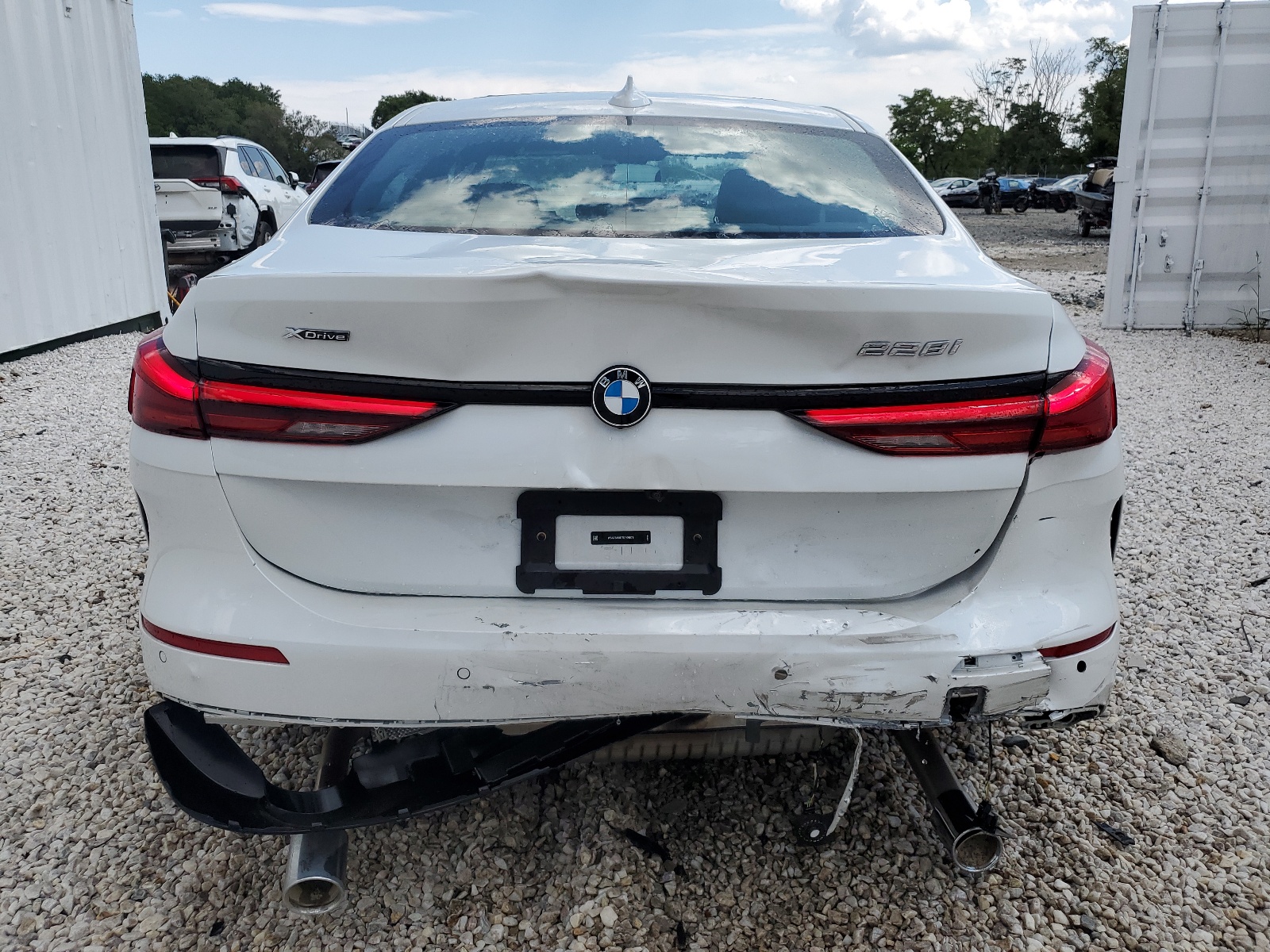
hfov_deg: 67.3
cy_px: 476
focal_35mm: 26
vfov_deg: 53.1
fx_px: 954
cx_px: 635
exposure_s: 1/3333
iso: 50
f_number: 1.5
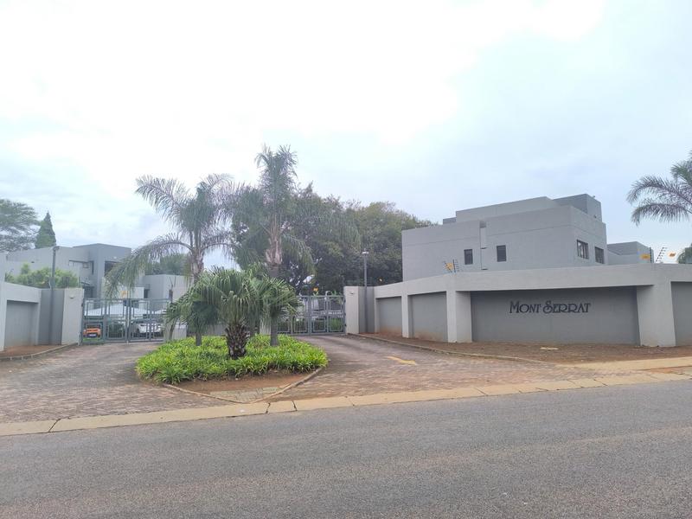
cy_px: 260
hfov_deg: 73.9
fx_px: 460
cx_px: 346
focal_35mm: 23
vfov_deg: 58.9
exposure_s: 1/374
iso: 50
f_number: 1.65
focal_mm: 6.14
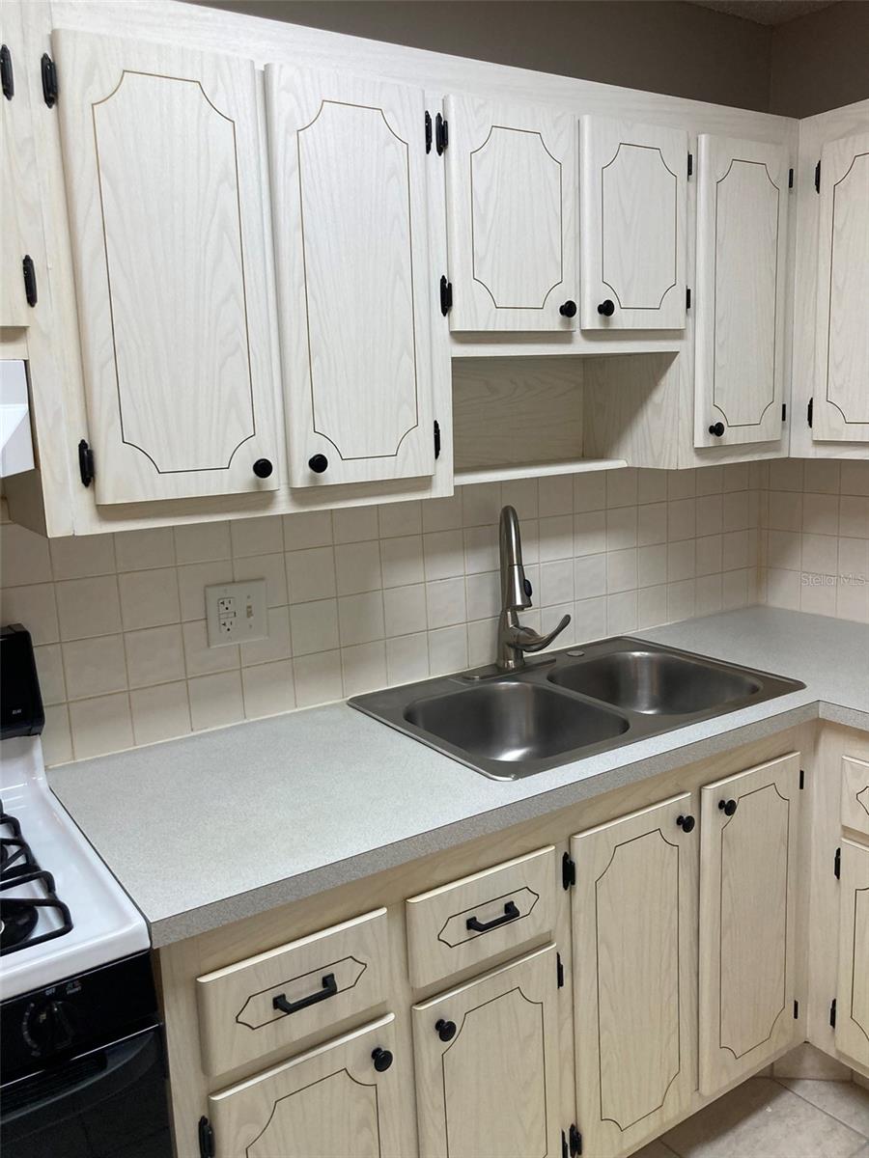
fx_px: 937
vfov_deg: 63.4
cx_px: 434
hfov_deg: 49.7
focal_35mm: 28
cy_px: 579
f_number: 1.8
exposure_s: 1/120
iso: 64
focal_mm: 3.99
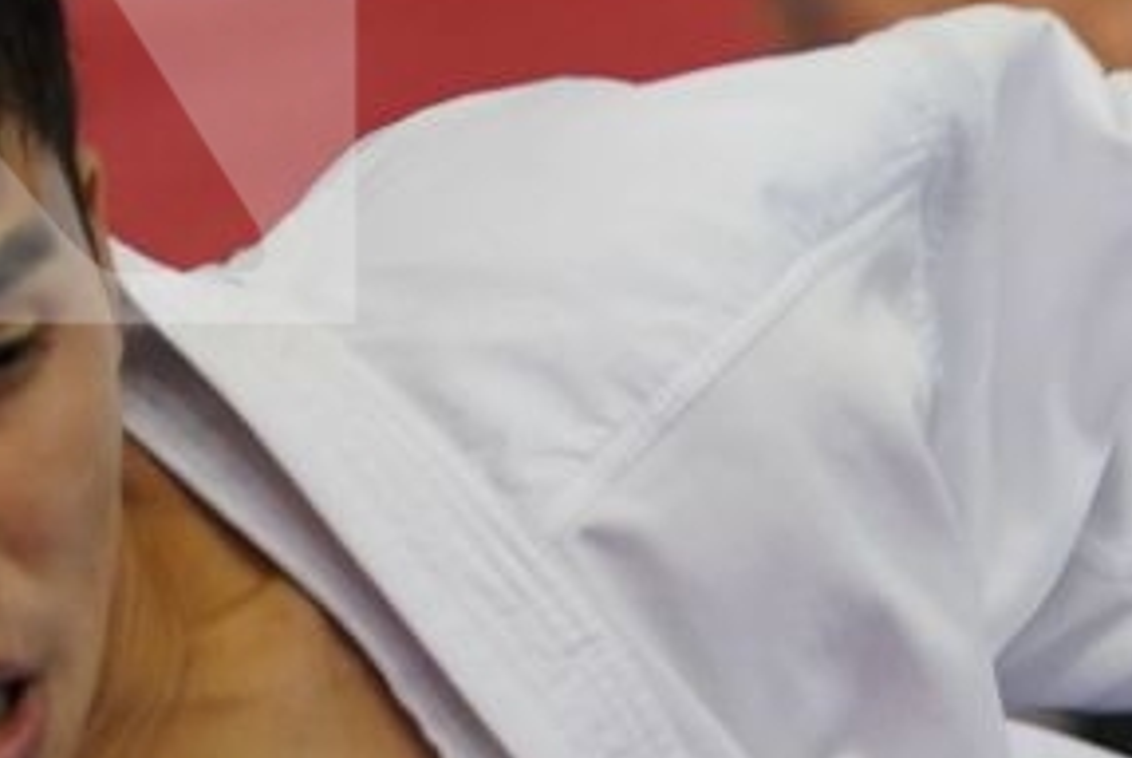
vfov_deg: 1.7
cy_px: 1362
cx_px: 2662
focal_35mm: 827
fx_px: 26030
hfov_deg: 2.5
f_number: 2.8
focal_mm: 132
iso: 1600
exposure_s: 1/1000
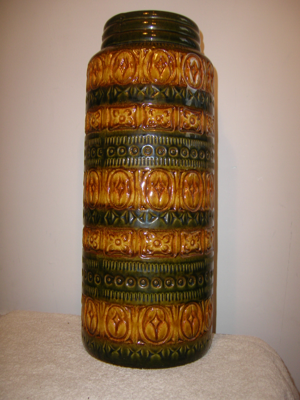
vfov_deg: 51.4
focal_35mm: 36
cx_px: 150
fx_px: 416
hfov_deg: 39.7
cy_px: 200
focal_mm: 60
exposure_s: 1/60
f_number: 2.8
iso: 100
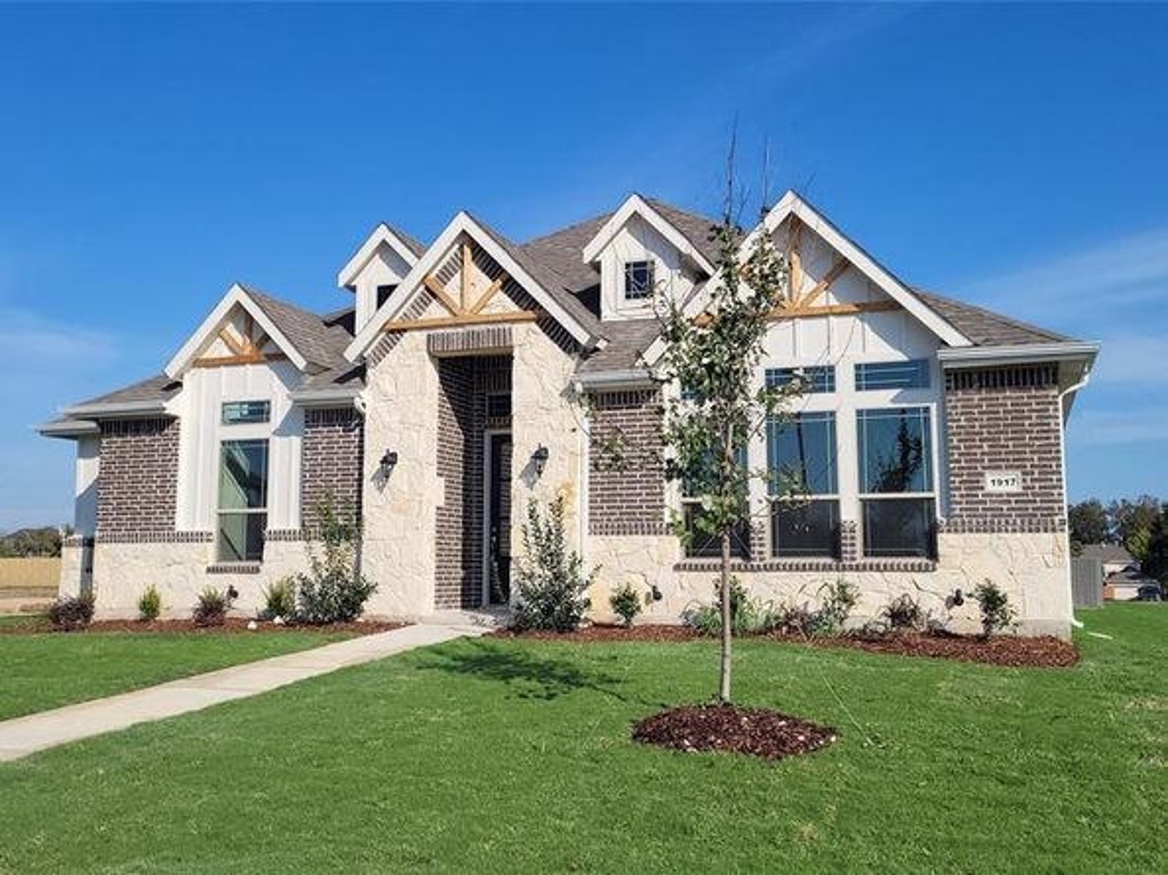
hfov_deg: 67.3
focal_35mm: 26
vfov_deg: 53.0
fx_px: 877
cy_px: 438
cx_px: 584
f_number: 1.8
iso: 40
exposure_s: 1/3559
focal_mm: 5.4
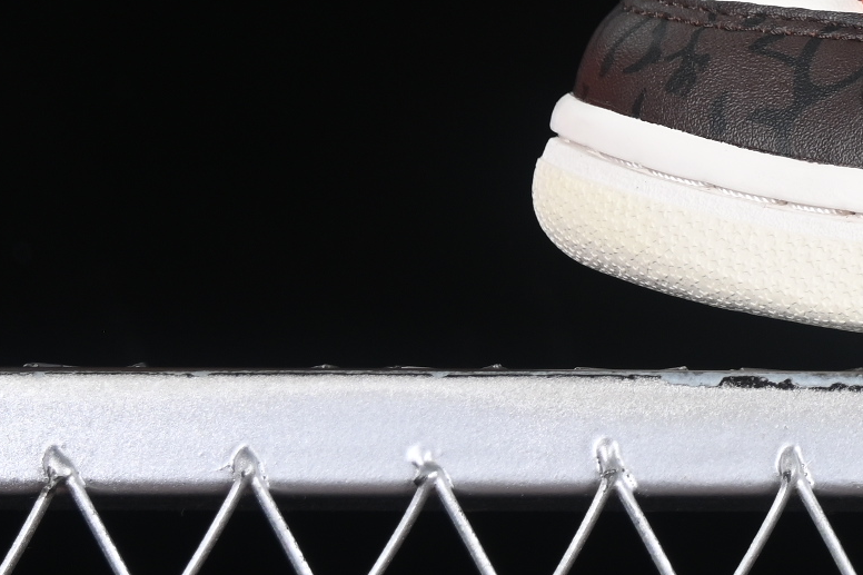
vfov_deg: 5.1
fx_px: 6447
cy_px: -248
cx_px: 1532
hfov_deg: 7.4
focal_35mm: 269
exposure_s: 1/80
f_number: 7.1
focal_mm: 50
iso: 160
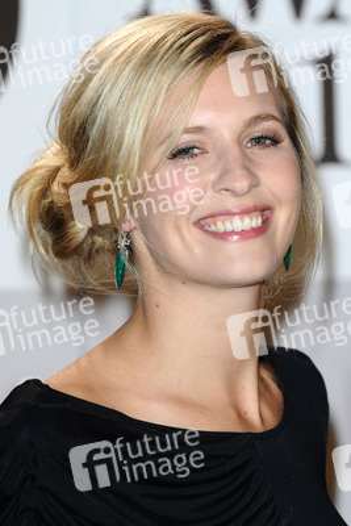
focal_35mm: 218
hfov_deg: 6.3
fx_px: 3178
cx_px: 176
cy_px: 263
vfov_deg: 9.5
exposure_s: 1/250
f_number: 4.5
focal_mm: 145
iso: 320
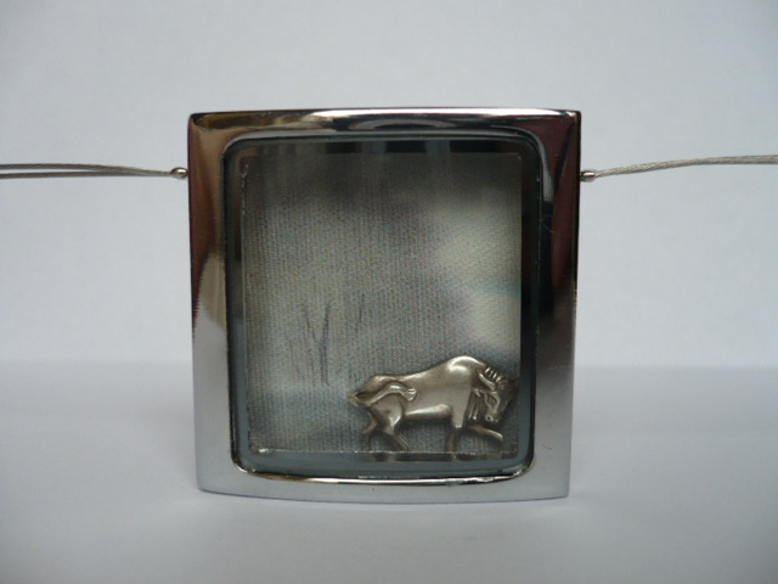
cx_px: 389
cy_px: 292
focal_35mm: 35
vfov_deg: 40.7
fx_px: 787
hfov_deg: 52.6
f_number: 2.8
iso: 100
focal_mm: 5.8
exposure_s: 1/250
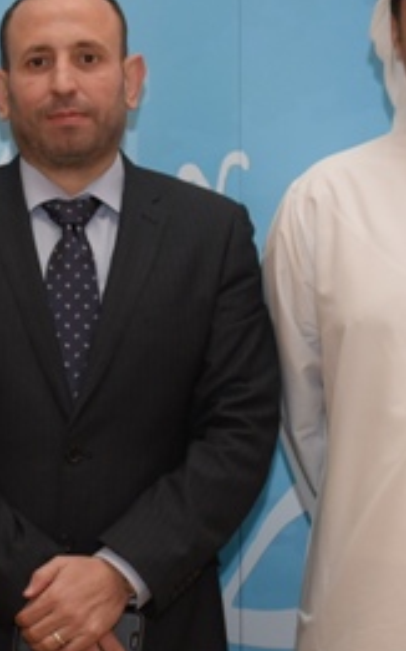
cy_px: 358
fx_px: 2409
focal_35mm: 136
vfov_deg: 15.4
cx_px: -7
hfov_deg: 9.6
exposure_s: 1/80
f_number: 3.5
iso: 1250
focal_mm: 34
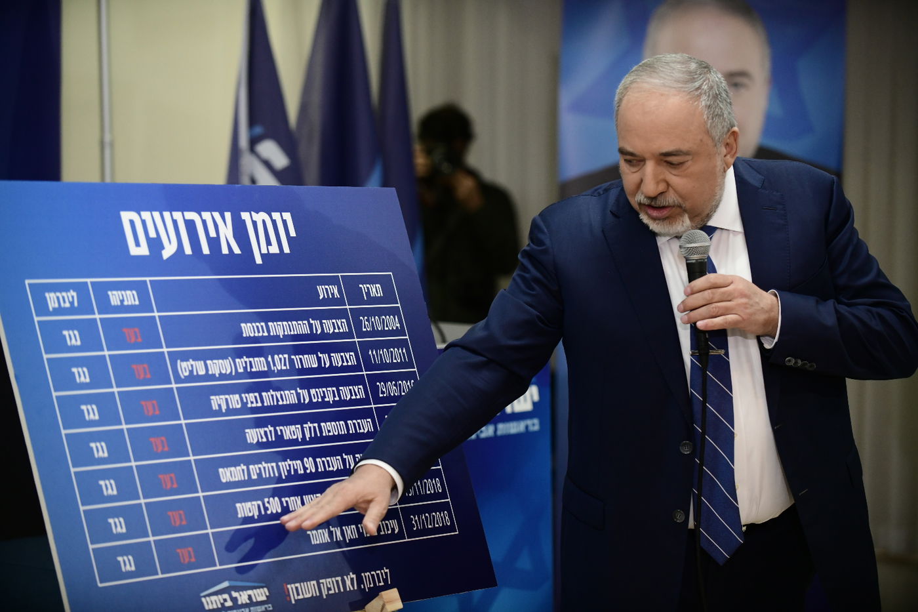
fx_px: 2677
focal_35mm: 105
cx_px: 459
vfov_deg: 13.0
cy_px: 306
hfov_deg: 19.5
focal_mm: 105
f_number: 3.2
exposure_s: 1/250
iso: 2000
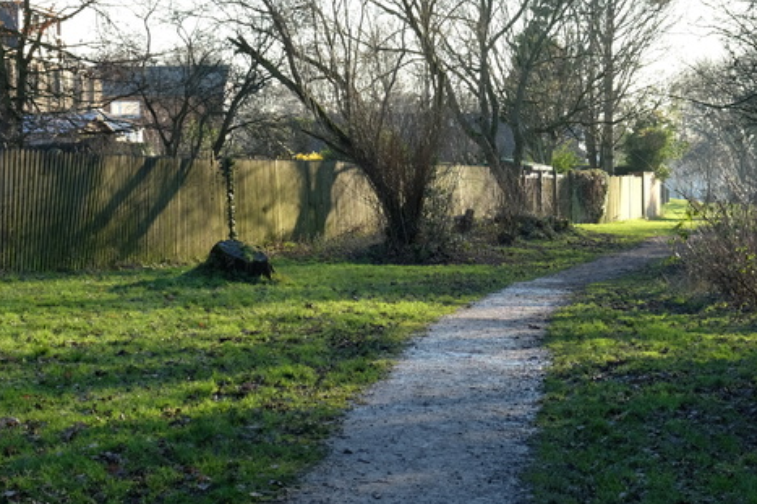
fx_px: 1997
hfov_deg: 21.5
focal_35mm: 95
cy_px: 279
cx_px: 433
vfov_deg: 14.4
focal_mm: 37.4
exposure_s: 1/200
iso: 400
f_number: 5.6
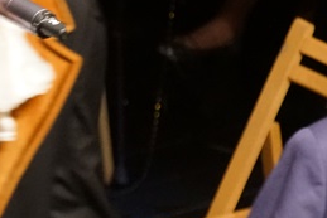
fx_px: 5534
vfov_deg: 2.3
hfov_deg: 3.4
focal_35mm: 609
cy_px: 125
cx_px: -111
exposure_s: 1/30
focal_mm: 105
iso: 3200
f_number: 5.6
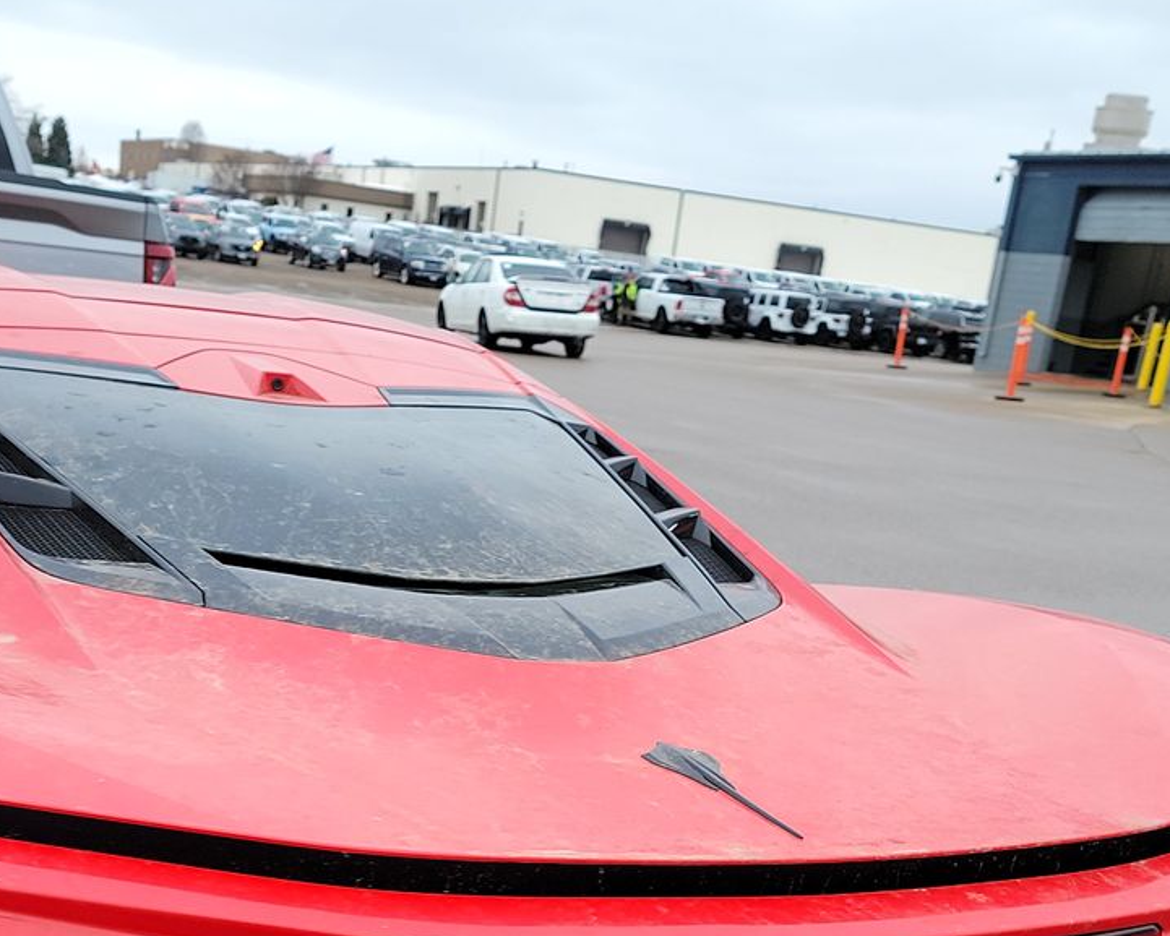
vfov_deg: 27.7
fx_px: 1801
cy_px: 902
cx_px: 456
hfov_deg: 35.8
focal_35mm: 52
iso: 61
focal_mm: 6.7
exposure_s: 1/119
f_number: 1.8
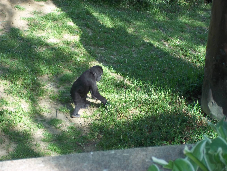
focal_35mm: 108
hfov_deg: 18.2
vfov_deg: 13.7
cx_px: 114
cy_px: 86
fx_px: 708
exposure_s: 1/60
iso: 80
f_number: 5.6
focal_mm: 19.5
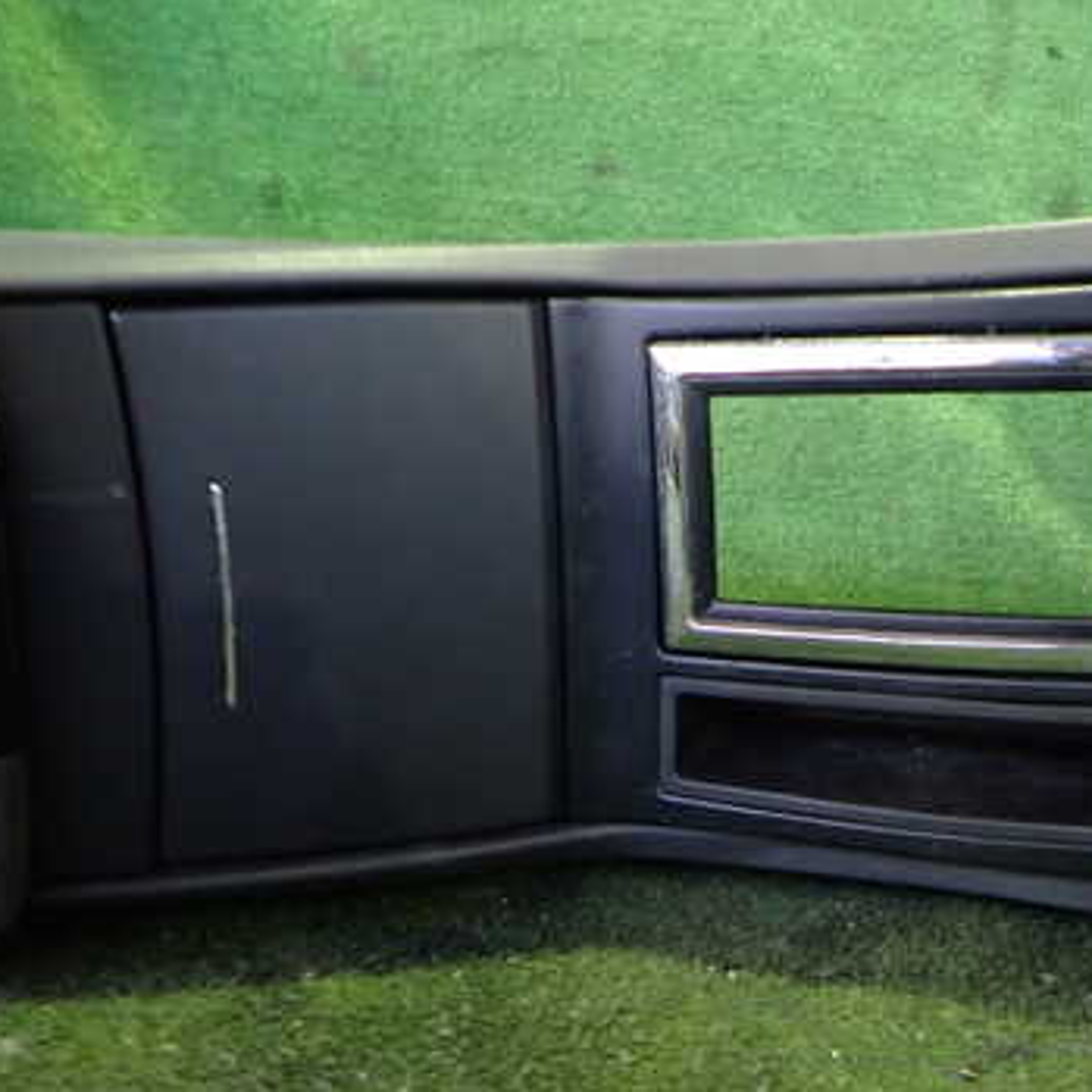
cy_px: 551
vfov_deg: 43.9
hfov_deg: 42.0
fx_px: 1356
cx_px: 870
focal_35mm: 38
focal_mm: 4.5
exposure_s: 1/30
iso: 800
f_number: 2
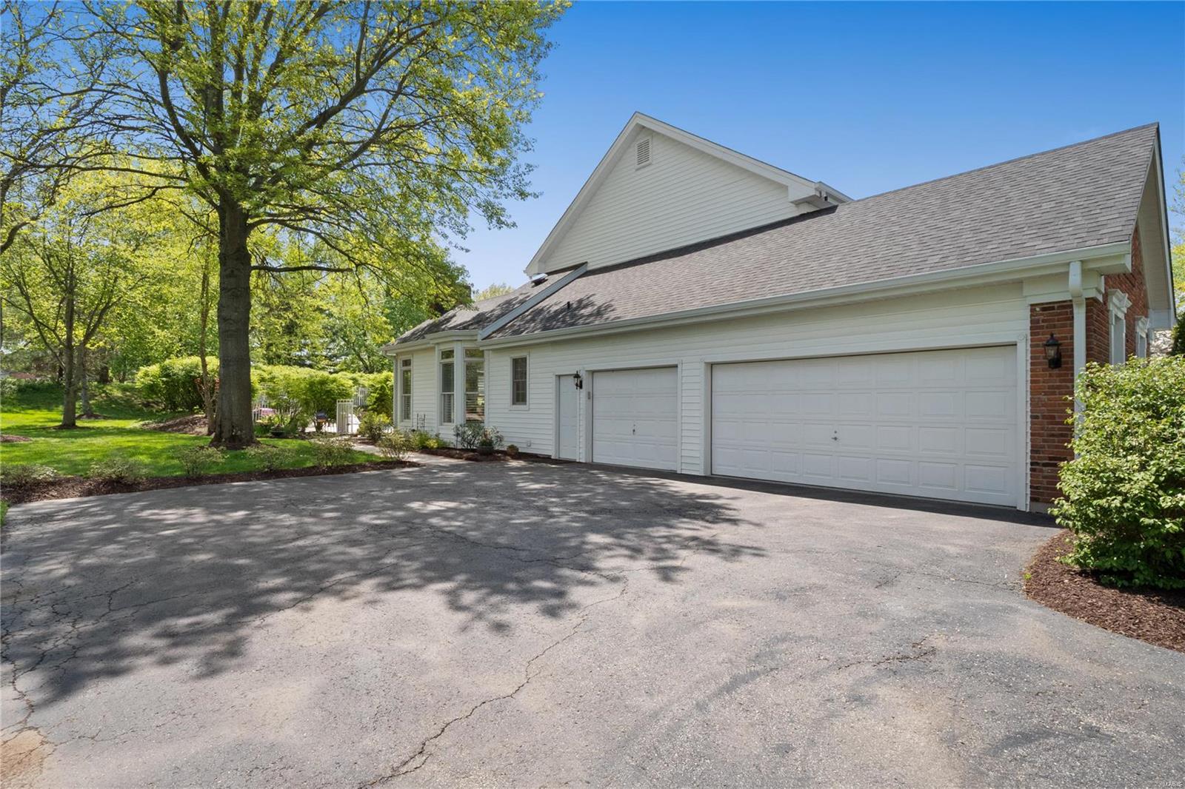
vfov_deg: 67.4
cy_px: 394
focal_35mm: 18
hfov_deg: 90.0
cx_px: 592
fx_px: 592
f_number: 10
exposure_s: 1/160
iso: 400
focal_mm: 9
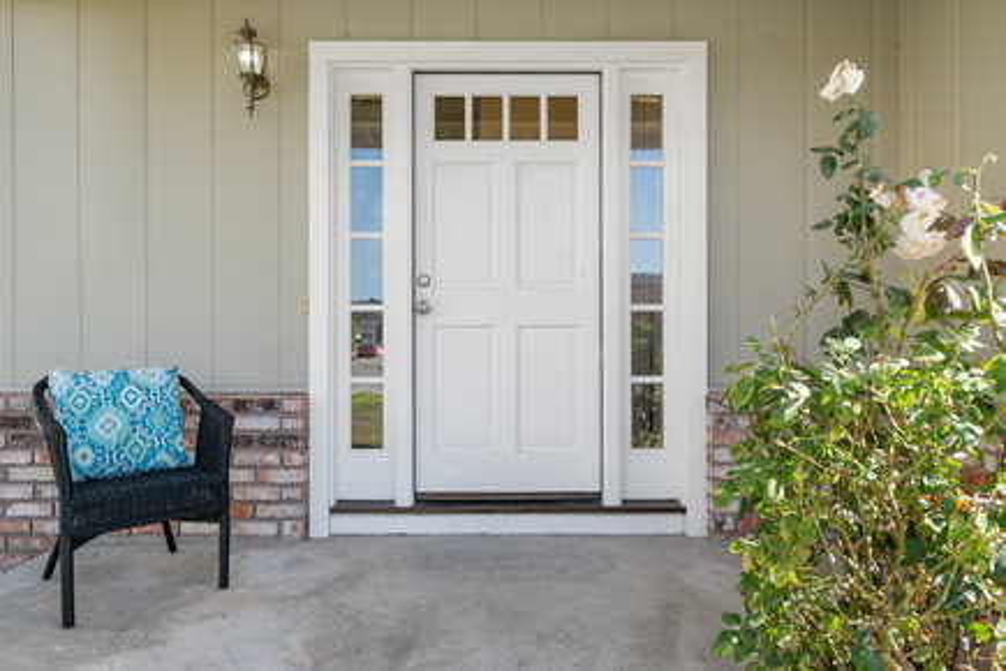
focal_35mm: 23
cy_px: 336
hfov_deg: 76.1
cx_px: 503
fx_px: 643
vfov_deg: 55.1
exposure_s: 1/100
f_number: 9
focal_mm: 23
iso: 400
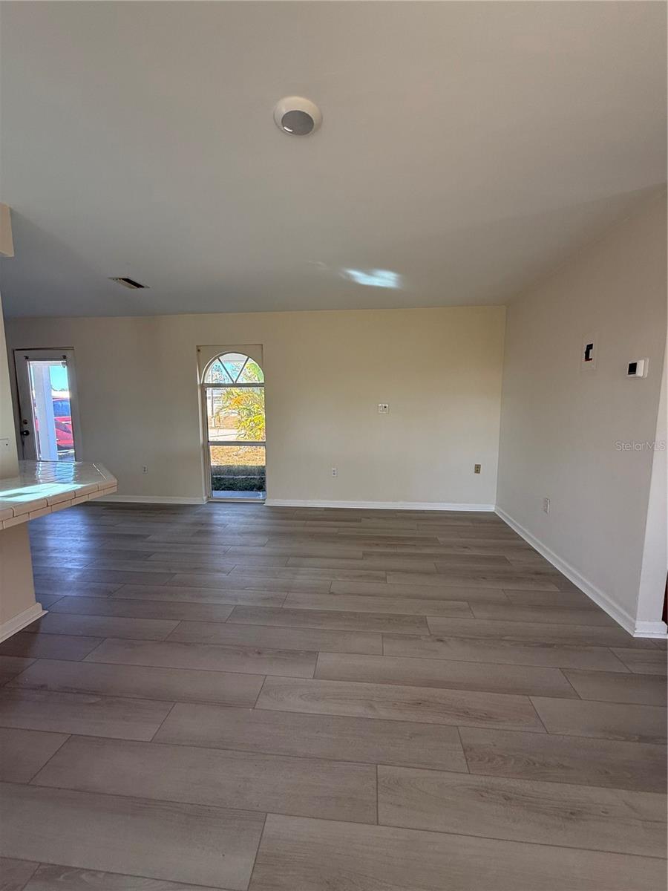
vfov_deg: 102.1
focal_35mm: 14
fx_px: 360
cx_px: 334
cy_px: 446
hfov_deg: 85.7
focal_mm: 2.22
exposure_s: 1/99
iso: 80
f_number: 2.2
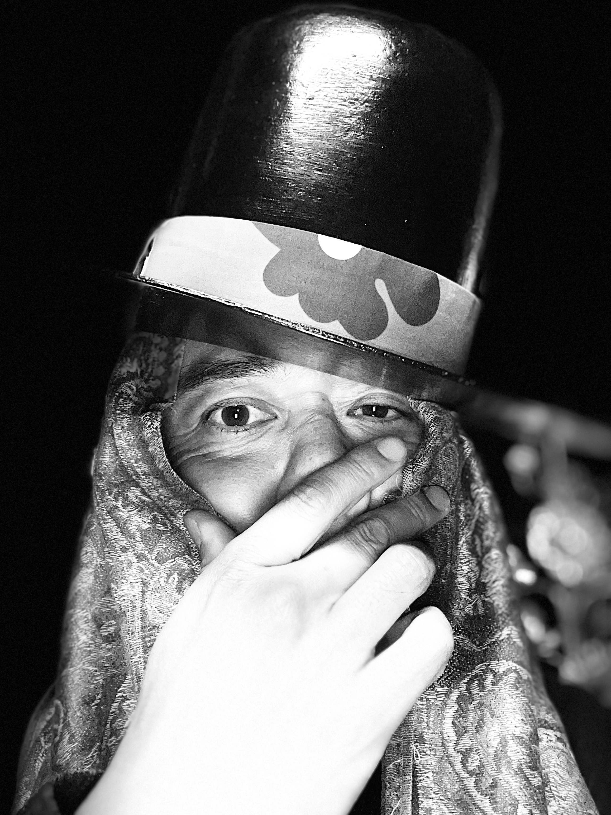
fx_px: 706
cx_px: 306
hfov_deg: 46.8
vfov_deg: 60.0
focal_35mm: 30
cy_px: 408
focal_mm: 2.69
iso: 320
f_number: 1.9
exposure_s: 1/30
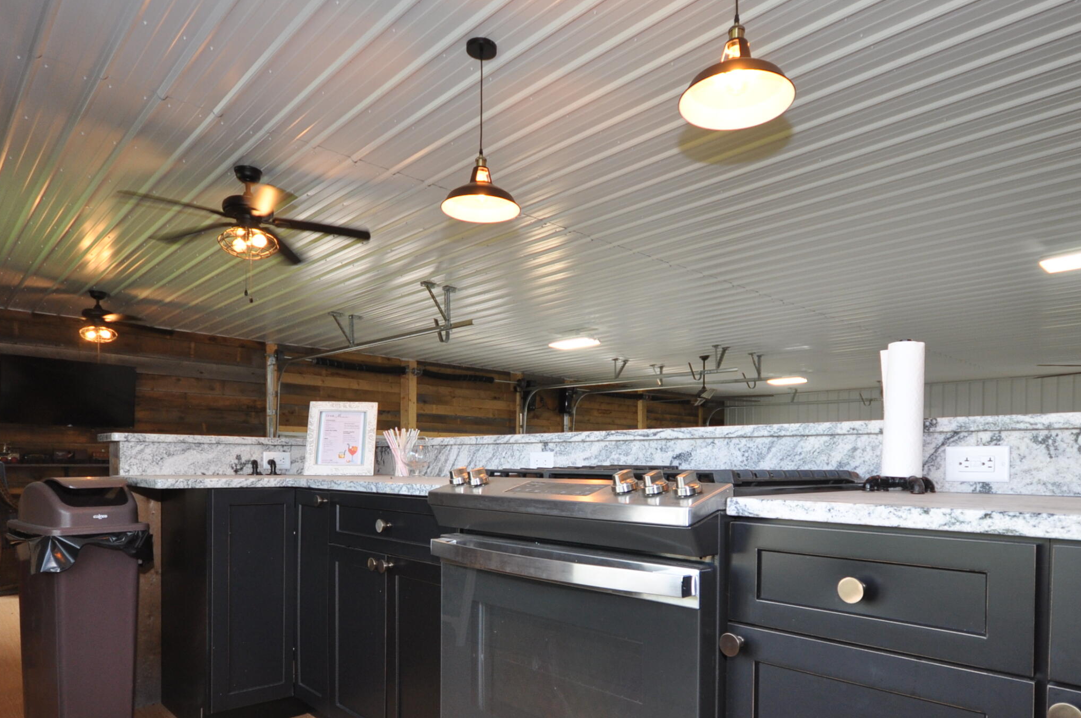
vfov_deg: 56.0
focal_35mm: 22
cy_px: 475
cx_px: 557
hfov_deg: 78.6
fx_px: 660
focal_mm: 10
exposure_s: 1/60
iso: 400
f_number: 4
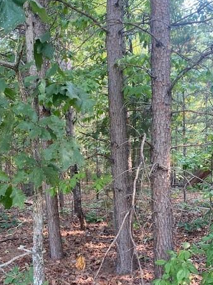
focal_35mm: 37
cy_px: 189
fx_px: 304
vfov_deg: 49.3
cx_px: 86
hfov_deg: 38.5
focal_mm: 4.25
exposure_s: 1/121
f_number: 1.8
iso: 100
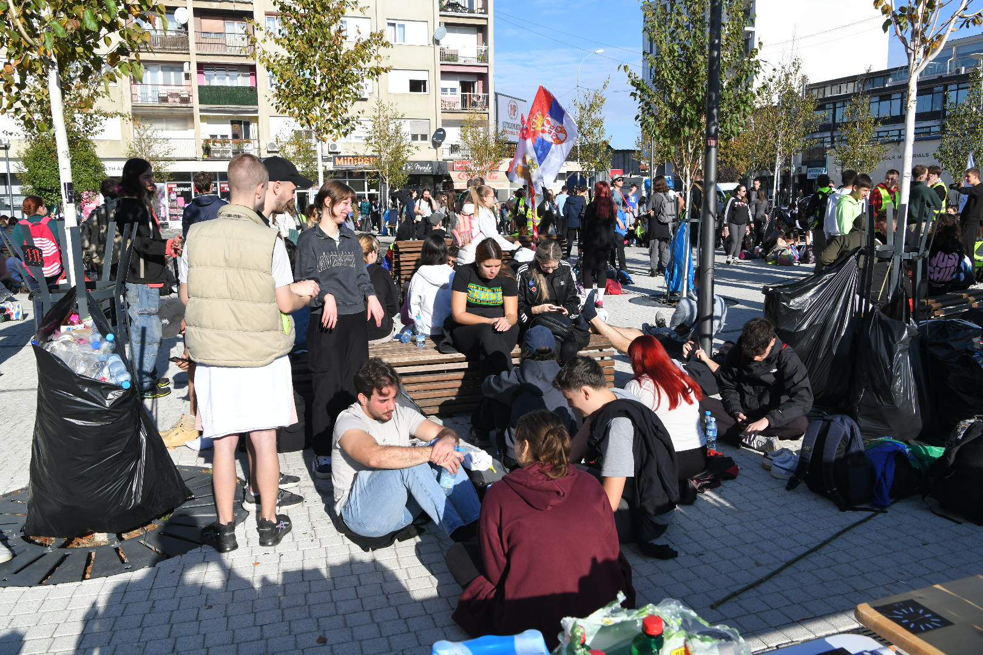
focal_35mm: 30
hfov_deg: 61.9
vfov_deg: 43.6
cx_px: 492
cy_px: 328
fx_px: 819
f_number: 11
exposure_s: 1/1000
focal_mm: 30
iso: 800
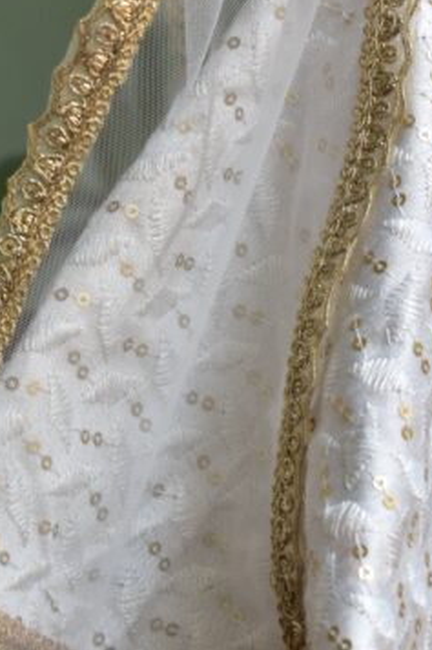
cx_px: 510
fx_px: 3279
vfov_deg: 11.1
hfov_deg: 7.5
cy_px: -77
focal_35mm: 182
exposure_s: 1/80
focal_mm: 48
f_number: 7.1
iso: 400
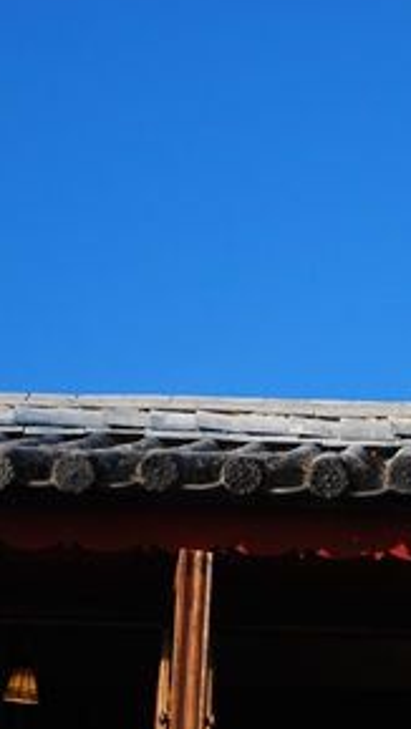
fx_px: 2881
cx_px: 502
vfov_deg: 14.3
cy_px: 568
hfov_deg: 8.1
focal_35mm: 149
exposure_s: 1/1000
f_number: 4.8
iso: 250
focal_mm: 38
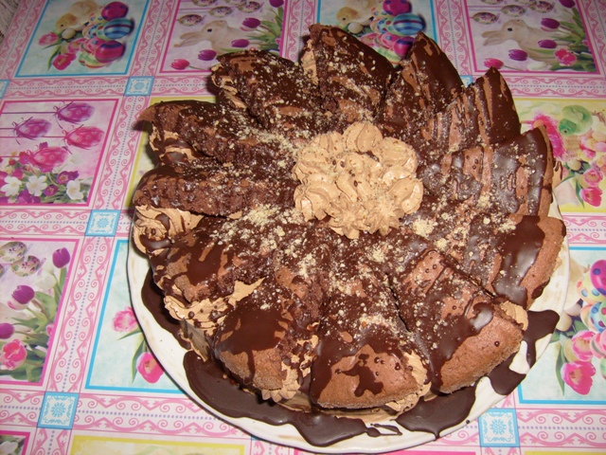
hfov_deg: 52.6
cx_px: 303
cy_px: 228
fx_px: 613
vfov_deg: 40.7
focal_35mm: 35
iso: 100
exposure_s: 1/45
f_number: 2.8
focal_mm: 5.8
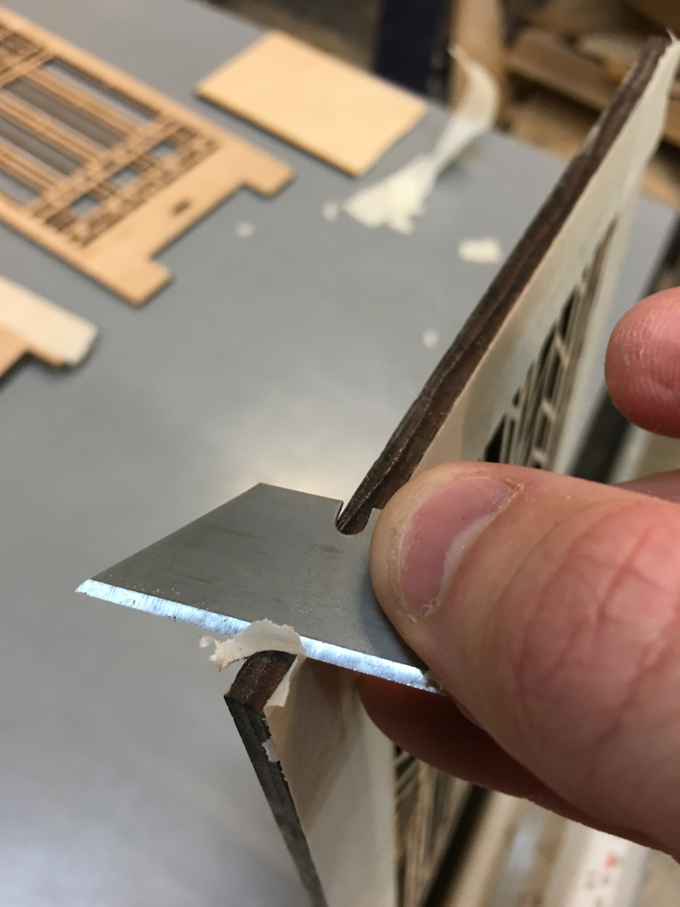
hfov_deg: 48.2
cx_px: 340
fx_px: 760
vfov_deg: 61.7
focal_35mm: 29
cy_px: 454
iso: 100
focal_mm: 4.15
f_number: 2.2
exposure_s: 1/30
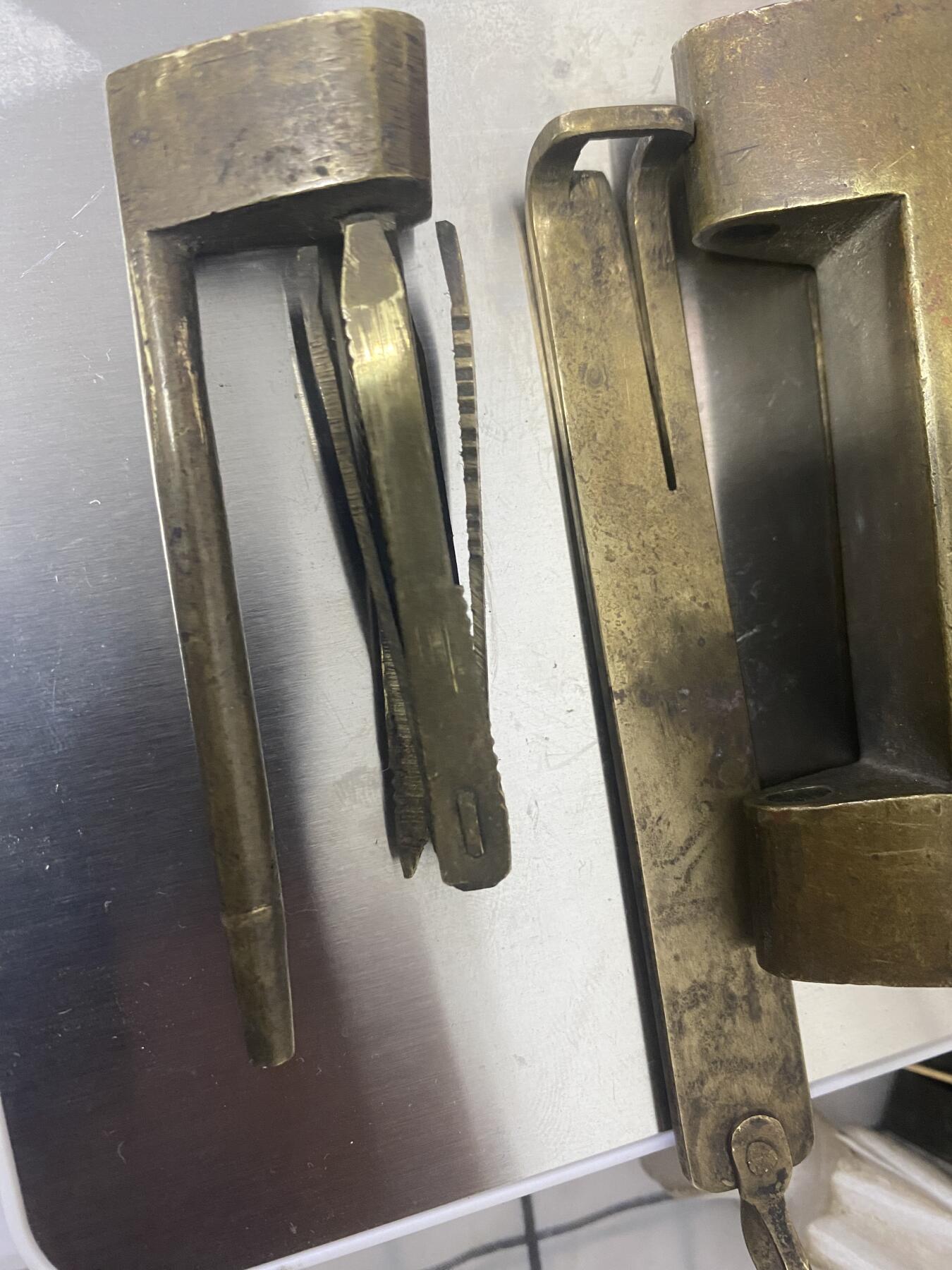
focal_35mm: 26
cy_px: 635
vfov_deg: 67.3
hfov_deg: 53.1
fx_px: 953
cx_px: 476
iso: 320
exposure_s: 1/50
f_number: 1.8
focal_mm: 4.25
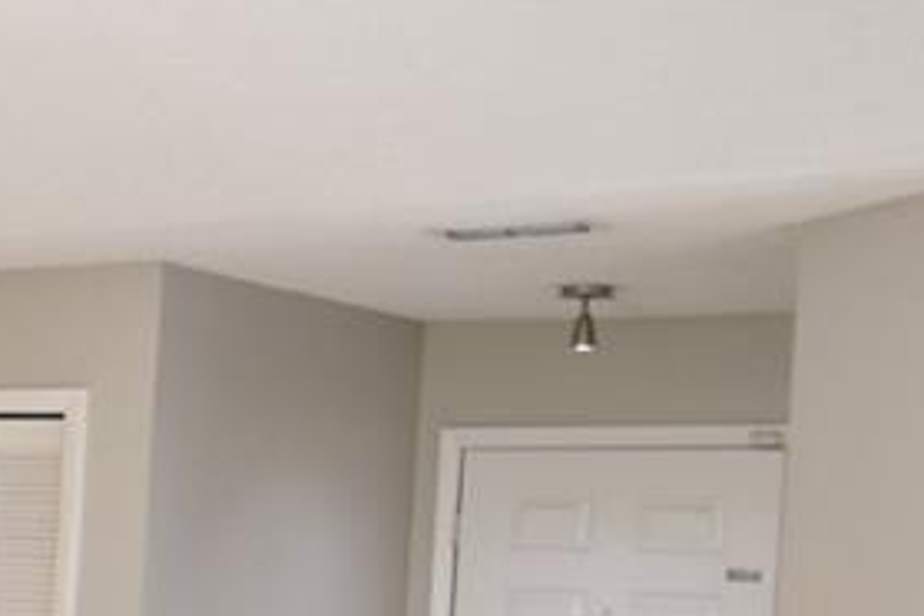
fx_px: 2207
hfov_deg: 19.4
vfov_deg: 15.6
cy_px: 636
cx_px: -603
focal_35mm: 86
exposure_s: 1/60
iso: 800
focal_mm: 10
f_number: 3.5
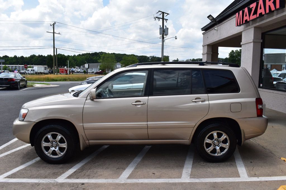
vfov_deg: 43.6
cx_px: 143
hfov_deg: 61.9
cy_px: 95
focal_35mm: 30
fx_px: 238
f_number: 11
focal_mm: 20
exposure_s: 1/500
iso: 320
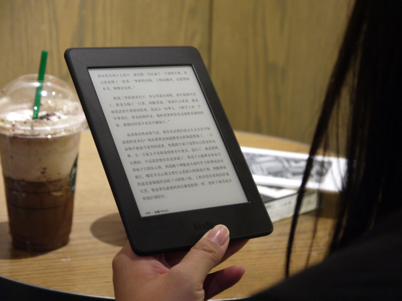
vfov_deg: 17.6
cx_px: 201
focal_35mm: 84
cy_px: 150
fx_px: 976
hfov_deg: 23.3
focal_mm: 42
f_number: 5.6
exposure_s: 1/8
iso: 800
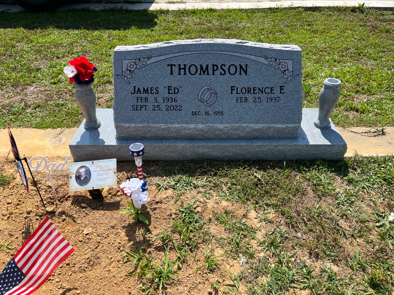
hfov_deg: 65.3
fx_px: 307
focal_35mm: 27
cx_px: 204
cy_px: 143
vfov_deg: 51.3
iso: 50
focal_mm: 5.1
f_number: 1.6
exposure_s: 1/2632
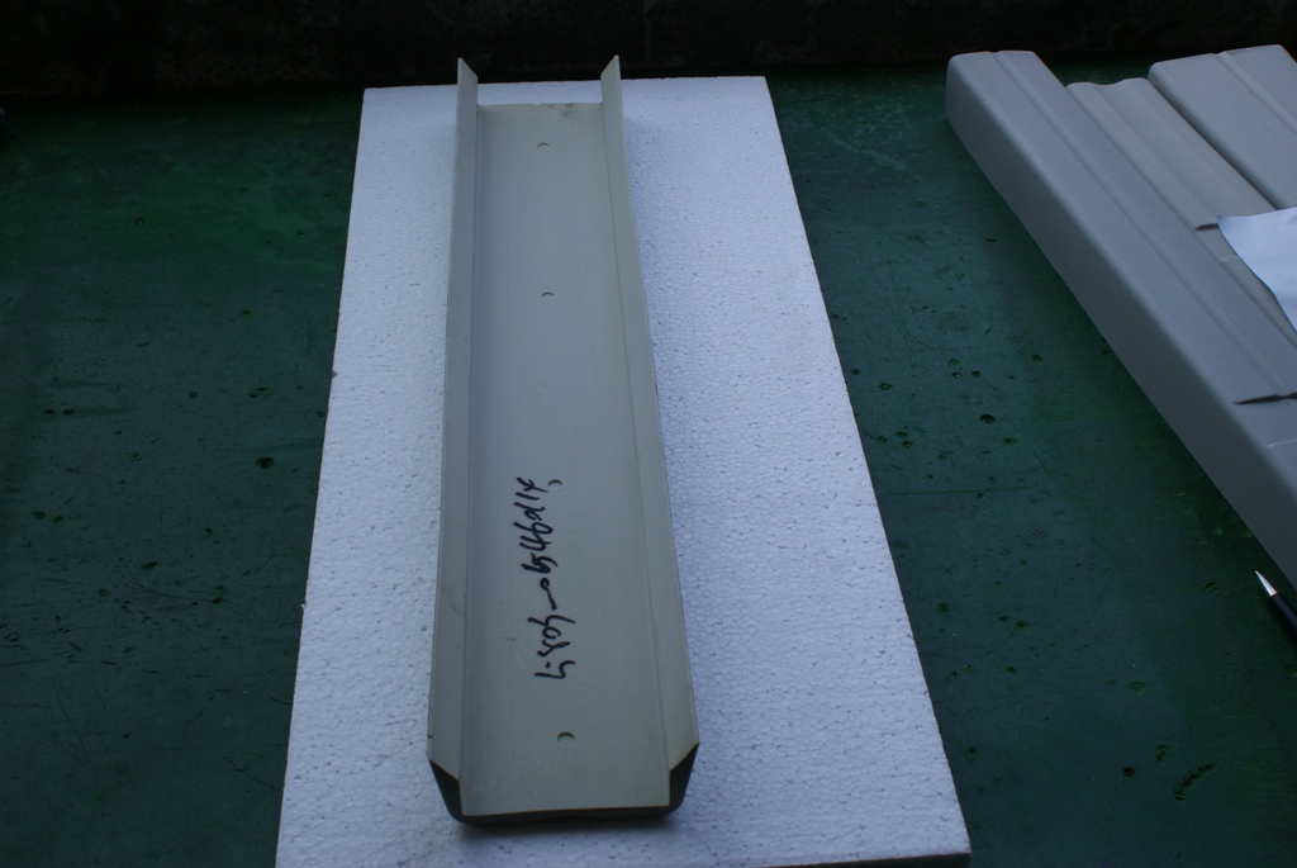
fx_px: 1623
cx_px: 648
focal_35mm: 45
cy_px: 434
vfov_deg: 29.9
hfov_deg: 43.6
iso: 100
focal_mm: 30
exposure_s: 1/80
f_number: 8
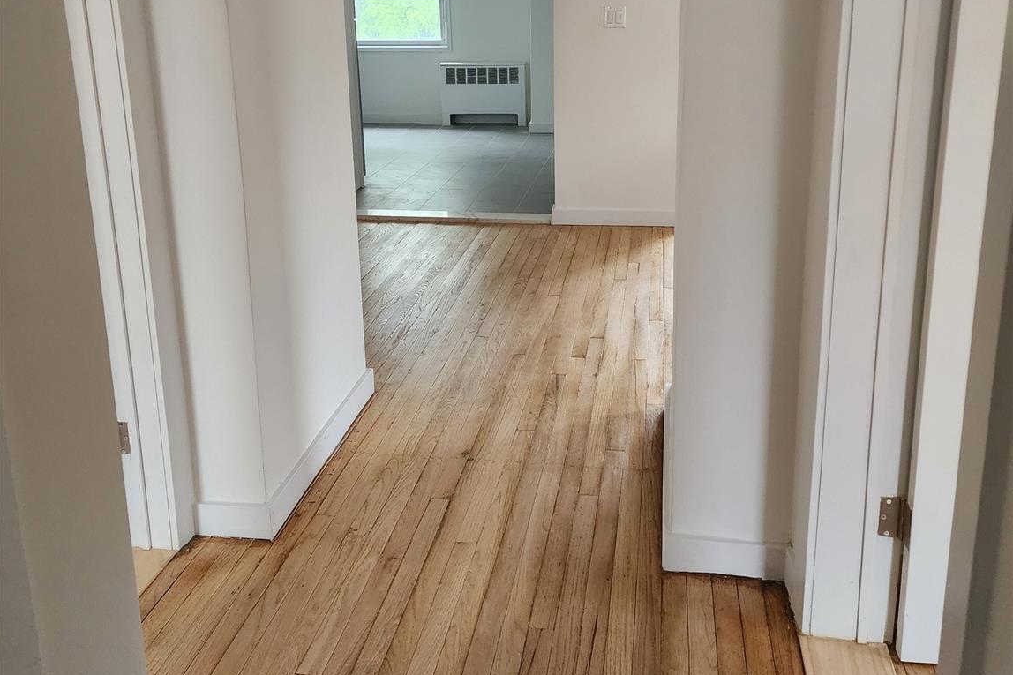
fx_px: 900
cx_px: 506
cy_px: 206
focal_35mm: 32
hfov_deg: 58.7
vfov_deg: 40.4
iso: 1000
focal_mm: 6.4
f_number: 1.8
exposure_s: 1/120
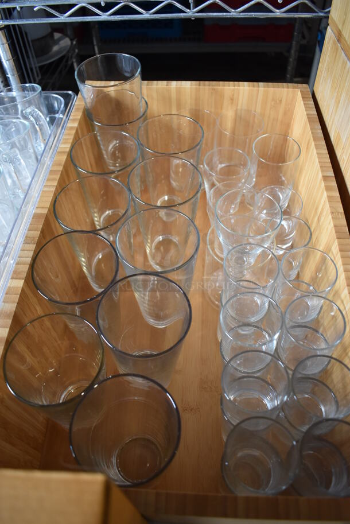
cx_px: 175
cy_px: 262
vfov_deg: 67.3
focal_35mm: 27
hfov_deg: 48.0
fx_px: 393
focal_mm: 18
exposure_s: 1/125
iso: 800
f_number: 3.5
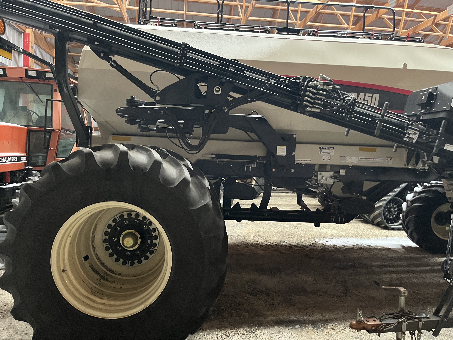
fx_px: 340
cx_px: 226
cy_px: 170
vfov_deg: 53.1
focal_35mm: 26
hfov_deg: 67.3
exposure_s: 1/40
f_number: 1.6
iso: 640
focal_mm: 5.1
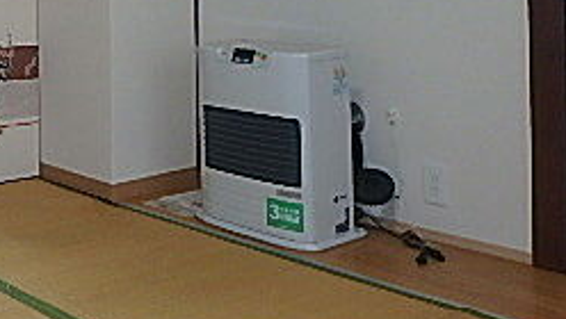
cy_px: -52
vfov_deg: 19.4
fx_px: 886
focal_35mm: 59
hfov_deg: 31.6
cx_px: -50
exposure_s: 1/30
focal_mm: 3.7
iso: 250
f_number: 3.5
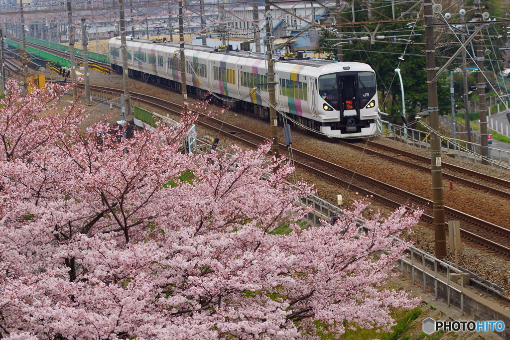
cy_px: 170
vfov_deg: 6.2
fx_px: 3131
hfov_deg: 9.3
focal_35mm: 221
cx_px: 255
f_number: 4.5
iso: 100
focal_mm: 105
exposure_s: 1/200
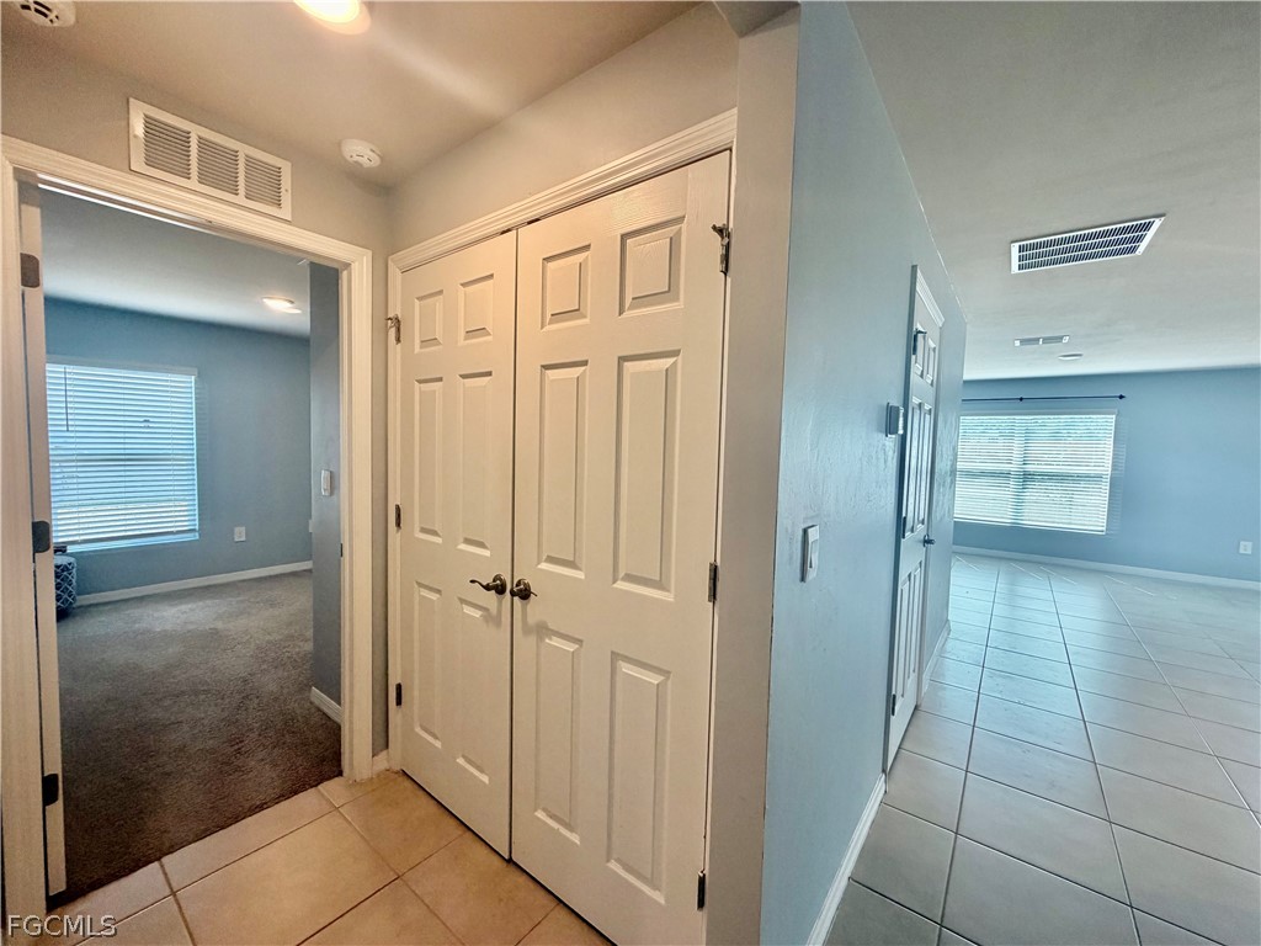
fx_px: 510
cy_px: 473
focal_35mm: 14
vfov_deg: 85.7
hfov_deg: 102.1
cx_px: 630
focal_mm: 2.22
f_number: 2.2
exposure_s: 1/120
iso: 125
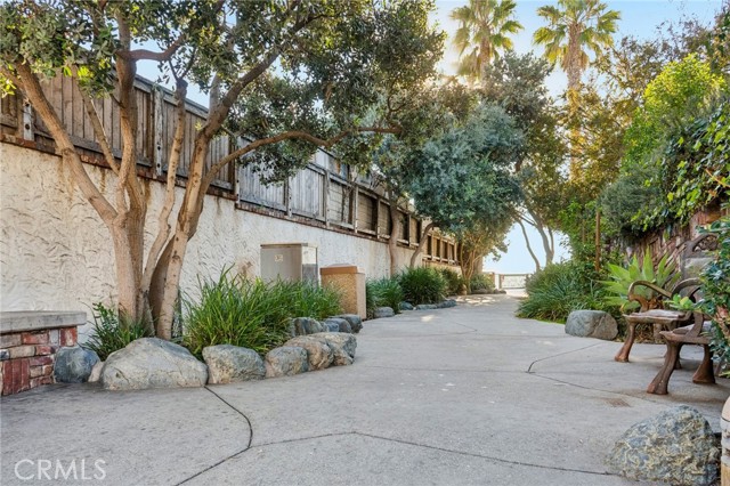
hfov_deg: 65.5
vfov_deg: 46.4
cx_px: 365
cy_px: 243
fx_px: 567
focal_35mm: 28
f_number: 8
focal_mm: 28
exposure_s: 1/60
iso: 160
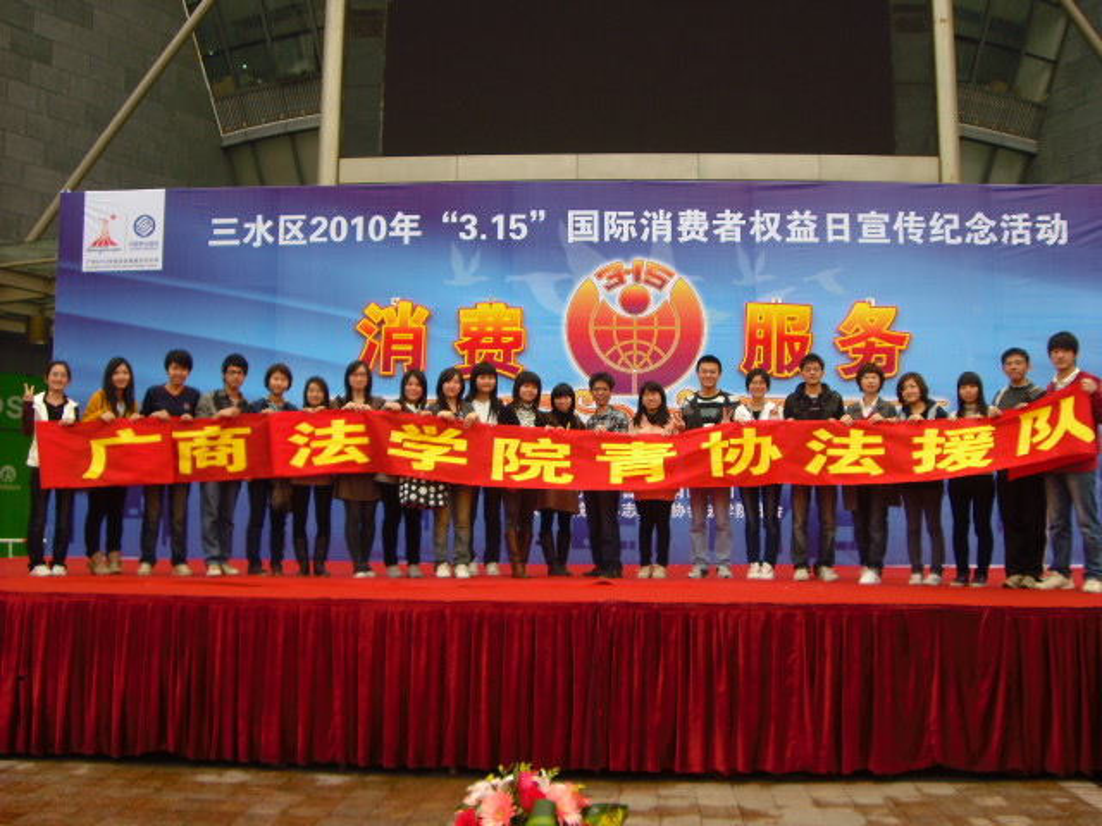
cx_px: 551
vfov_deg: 38.7
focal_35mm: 37
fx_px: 1178
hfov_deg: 50.1
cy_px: 413
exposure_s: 1/250
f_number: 2.7
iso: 80
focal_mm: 6.2
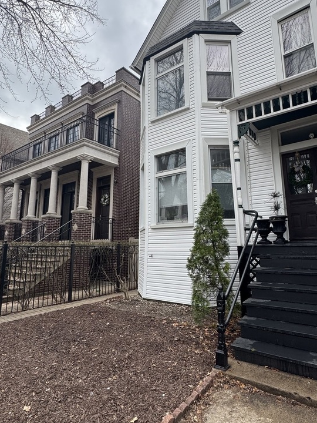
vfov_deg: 78.9
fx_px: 256
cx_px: 179
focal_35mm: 21
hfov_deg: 63.2
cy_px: 202
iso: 40
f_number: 2.2
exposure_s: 1/332
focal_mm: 2.22
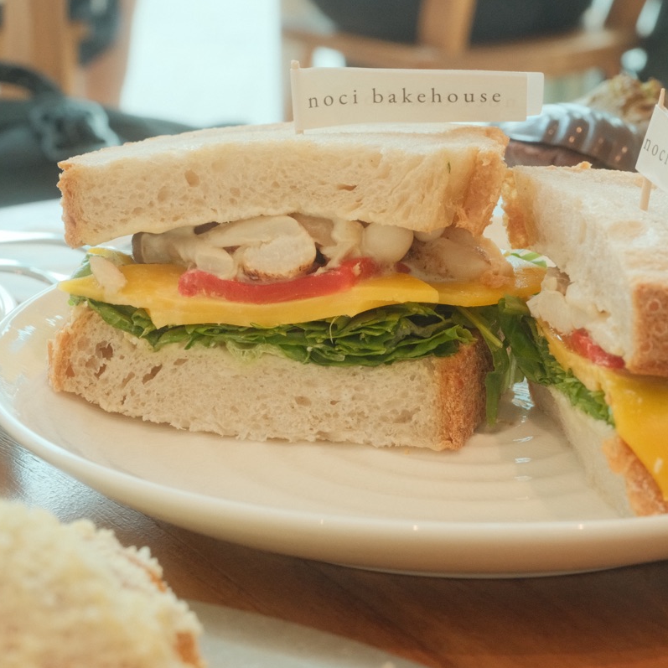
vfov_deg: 19.9
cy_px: 334
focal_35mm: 87
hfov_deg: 19.9
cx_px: 371
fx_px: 1899
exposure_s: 1/60
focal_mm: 45.2
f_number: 9
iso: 3200
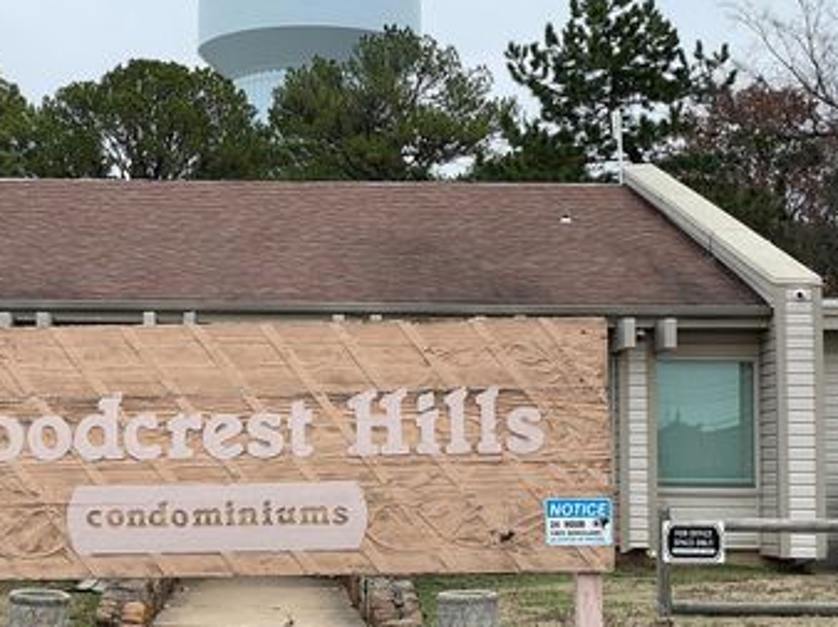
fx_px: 1863
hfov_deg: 25.2
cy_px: 375
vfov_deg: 19.1
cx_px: 265
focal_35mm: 77
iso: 25
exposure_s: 1/291
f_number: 2
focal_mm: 6
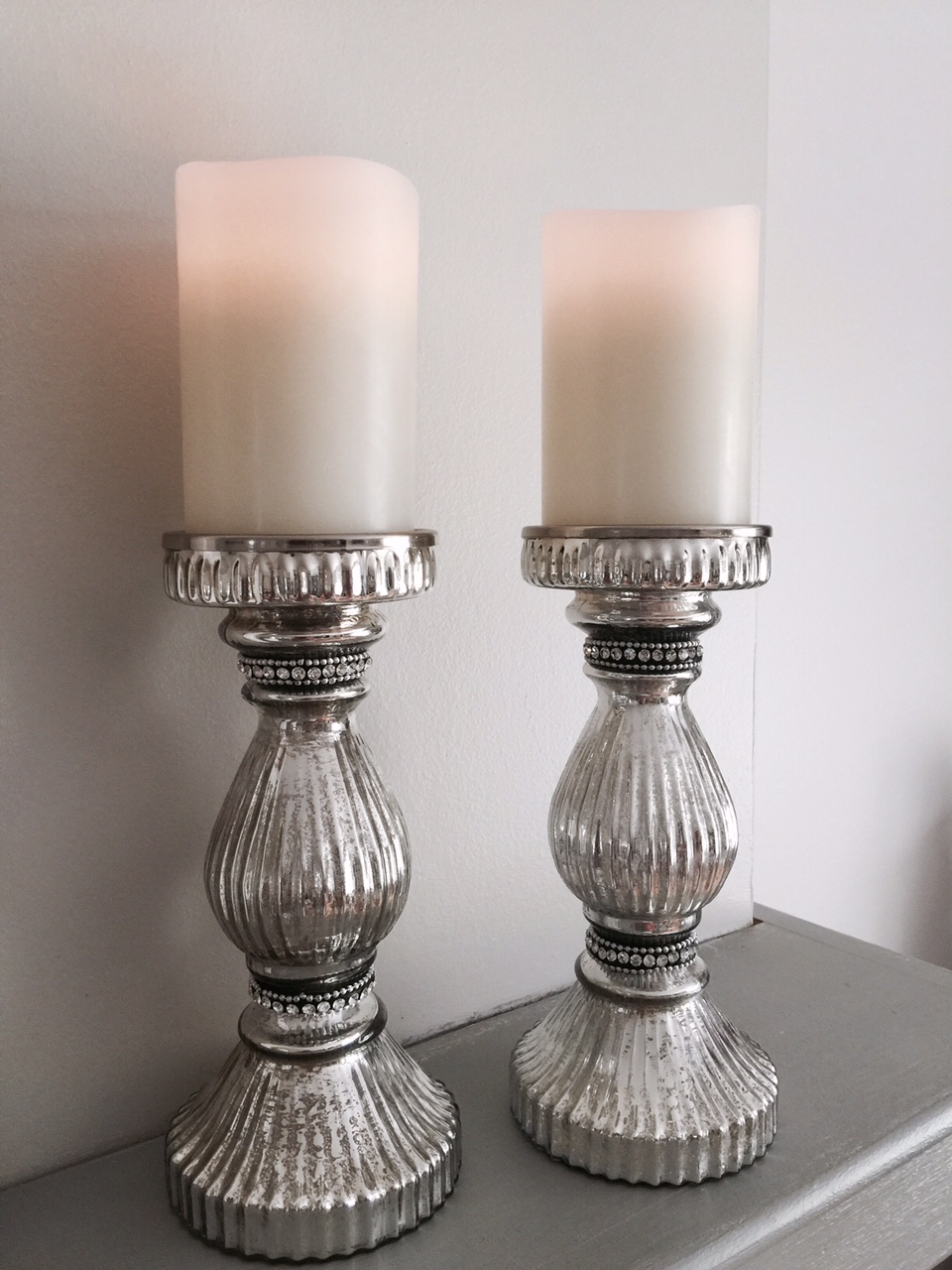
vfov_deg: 61.7
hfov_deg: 48.2
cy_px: 635
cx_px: 476
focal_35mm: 29
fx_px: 1063
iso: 50
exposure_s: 1/15
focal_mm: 4.15
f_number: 2.2
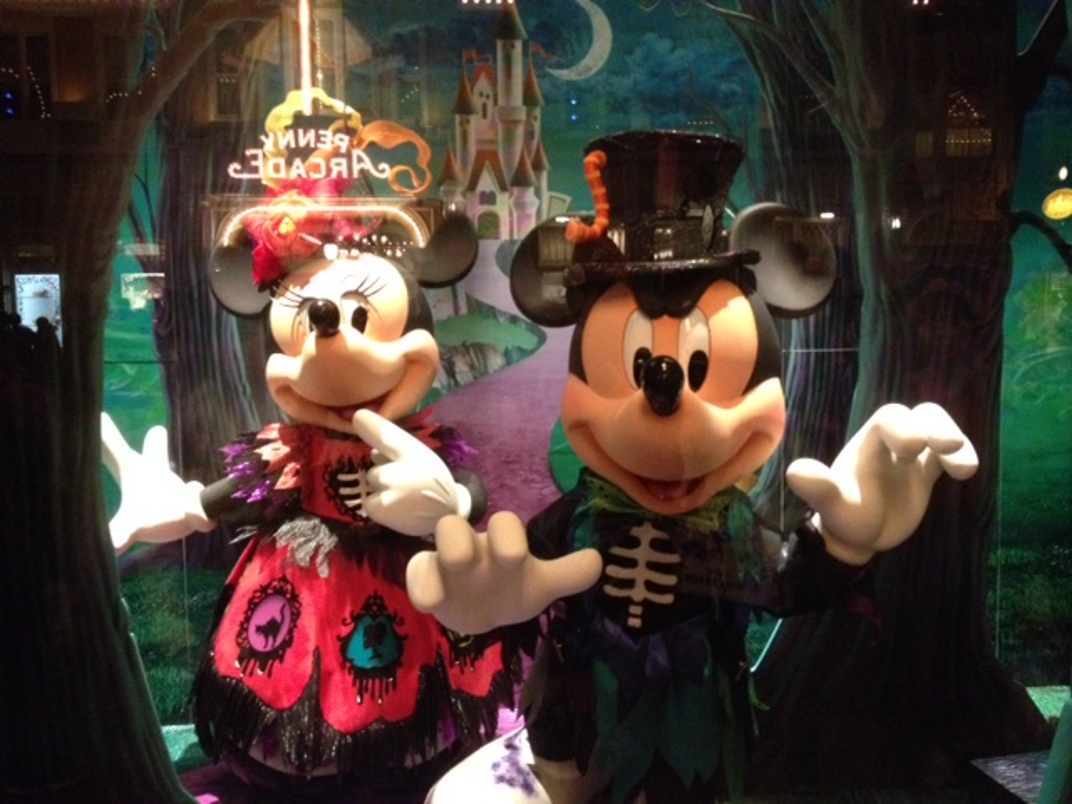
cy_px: 402
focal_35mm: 35
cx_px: 536
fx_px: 1084
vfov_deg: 40.7
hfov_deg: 52.6
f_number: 2.4
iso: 640
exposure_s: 1/15
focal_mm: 4.28
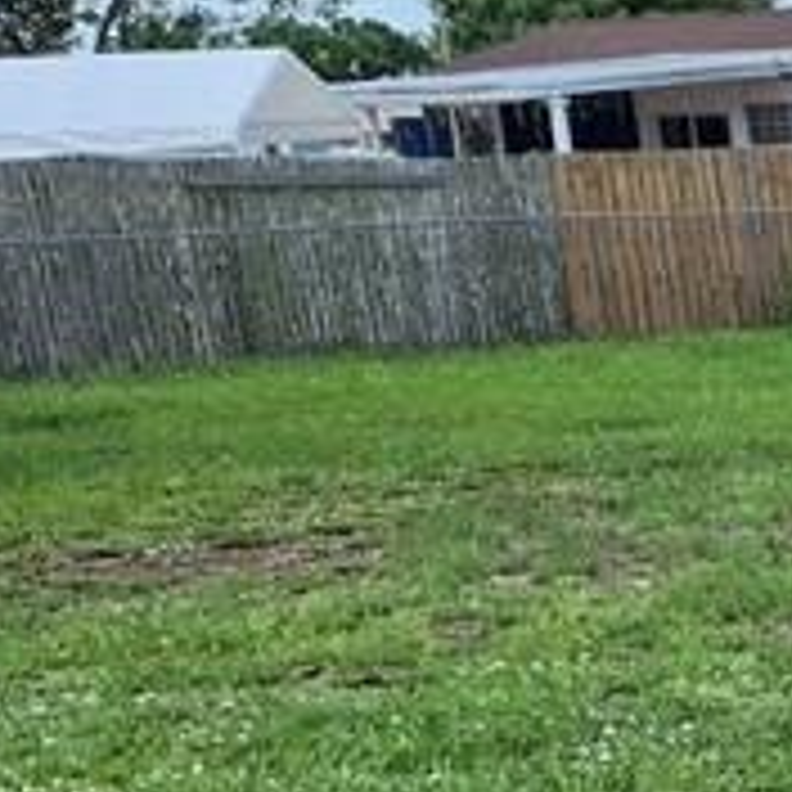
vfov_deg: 13.6
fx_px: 3054
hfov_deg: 12.0
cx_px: 1892
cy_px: 1312
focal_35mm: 118
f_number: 1.8
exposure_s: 1/878
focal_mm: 5.4
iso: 25
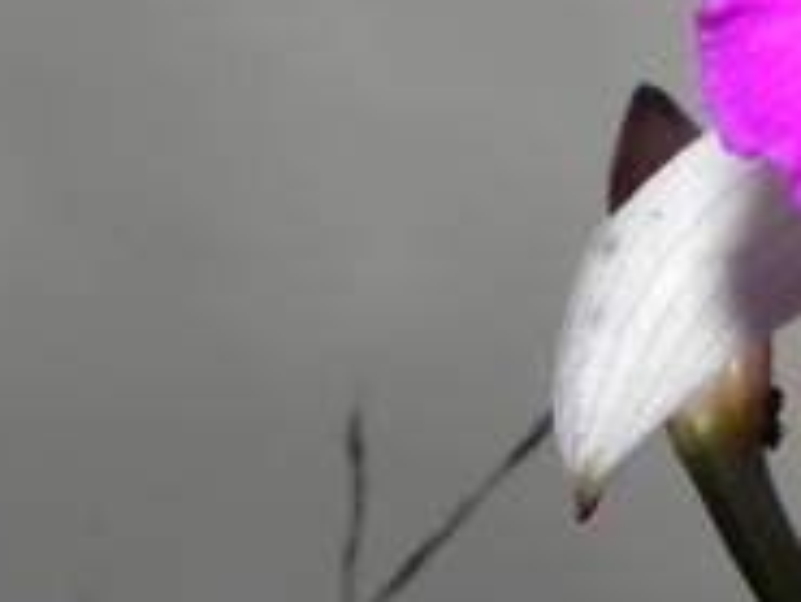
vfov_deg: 9.4
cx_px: 1039
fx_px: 3589
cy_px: -162
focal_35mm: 155
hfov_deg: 12.4
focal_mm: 7.3
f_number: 8
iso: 160
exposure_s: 1/234
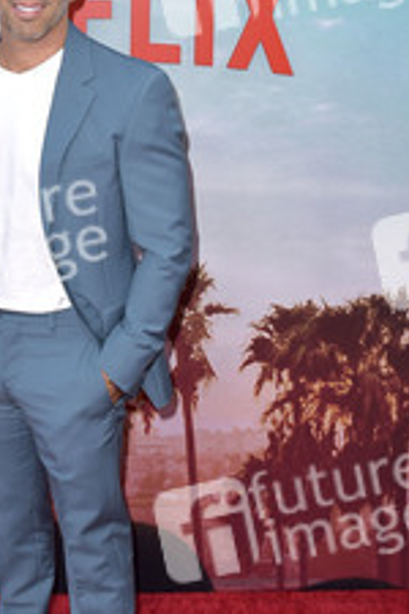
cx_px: 48
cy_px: 382
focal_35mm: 57
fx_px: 971
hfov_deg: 23.2
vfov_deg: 34.9
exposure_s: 1/250
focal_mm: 32
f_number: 5.6
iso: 500
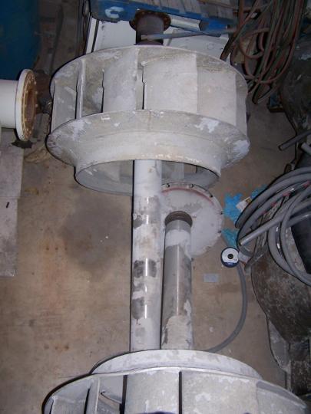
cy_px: 207
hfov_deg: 37.7
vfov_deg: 49.0
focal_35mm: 38
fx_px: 455
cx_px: 156
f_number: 2.8
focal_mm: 6.3
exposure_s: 1/60
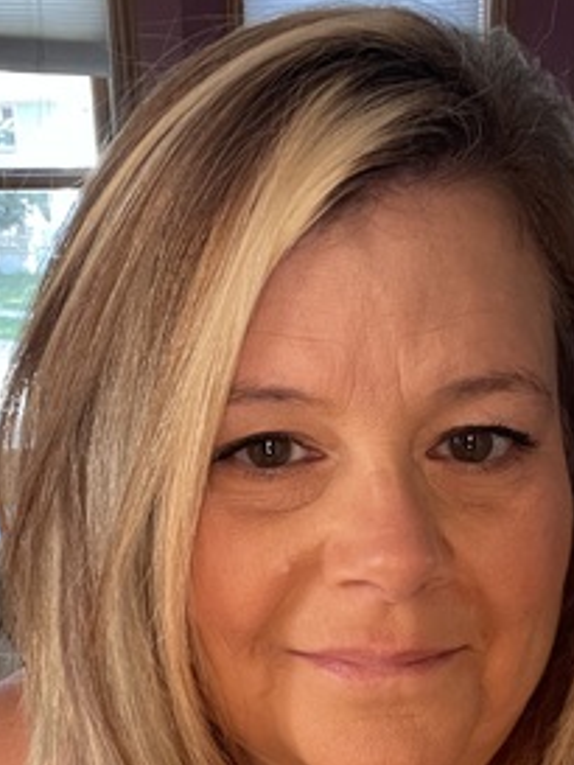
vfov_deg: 34.2
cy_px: 572
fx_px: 1215
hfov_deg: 26.6
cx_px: 323
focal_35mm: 55
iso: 200
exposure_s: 1/60
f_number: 2.2
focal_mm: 2.71
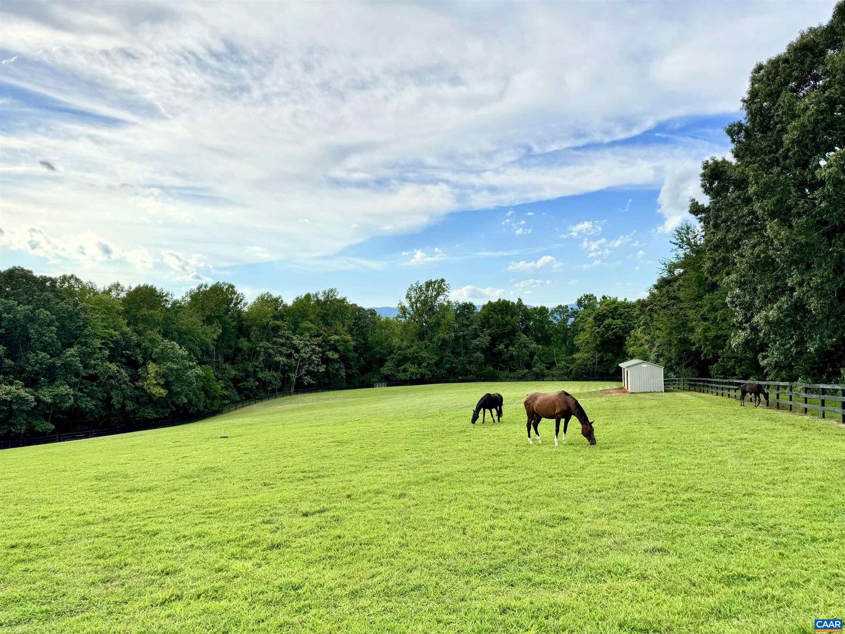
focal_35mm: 24
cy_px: 317
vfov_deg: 56.8
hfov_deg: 71.6
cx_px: 422
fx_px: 586
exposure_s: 1/1456
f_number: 1.78
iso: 80
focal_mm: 6.76
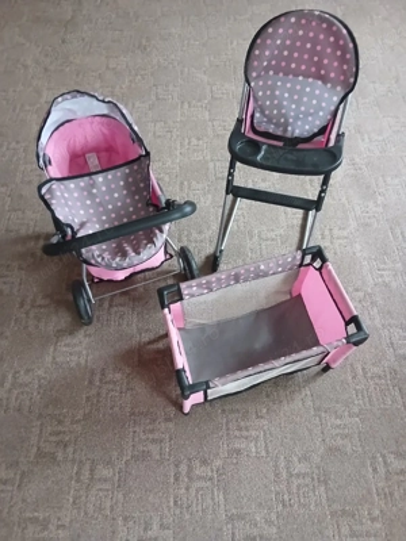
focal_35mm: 26
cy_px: 270
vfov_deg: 67.3
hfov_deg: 53.1
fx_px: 407
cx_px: 203
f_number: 1.8
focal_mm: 3.98
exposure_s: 1/25.1
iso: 500
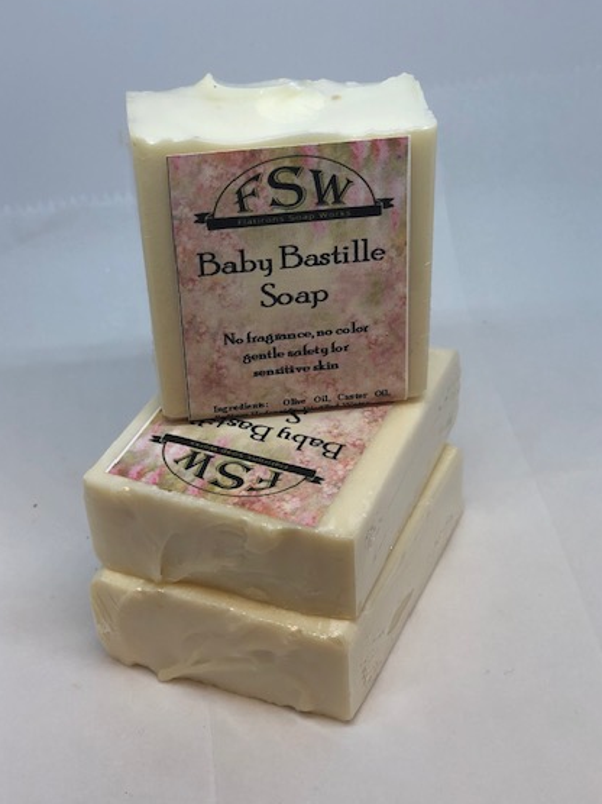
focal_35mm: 60
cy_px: 424
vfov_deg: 32.2
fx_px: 1392
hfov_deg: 24.4
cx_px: 295
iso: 25
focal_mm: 6
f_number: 2.4
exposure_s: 1/120
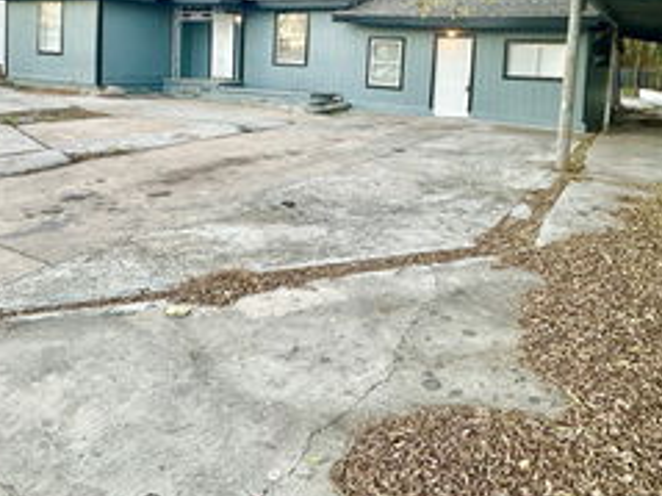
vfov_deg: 44.3
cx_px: 330
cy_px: 94
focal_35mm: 30
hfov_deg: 60.0
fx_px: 573
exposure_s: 1/99
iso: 64
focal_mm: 2.22
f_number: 2.2
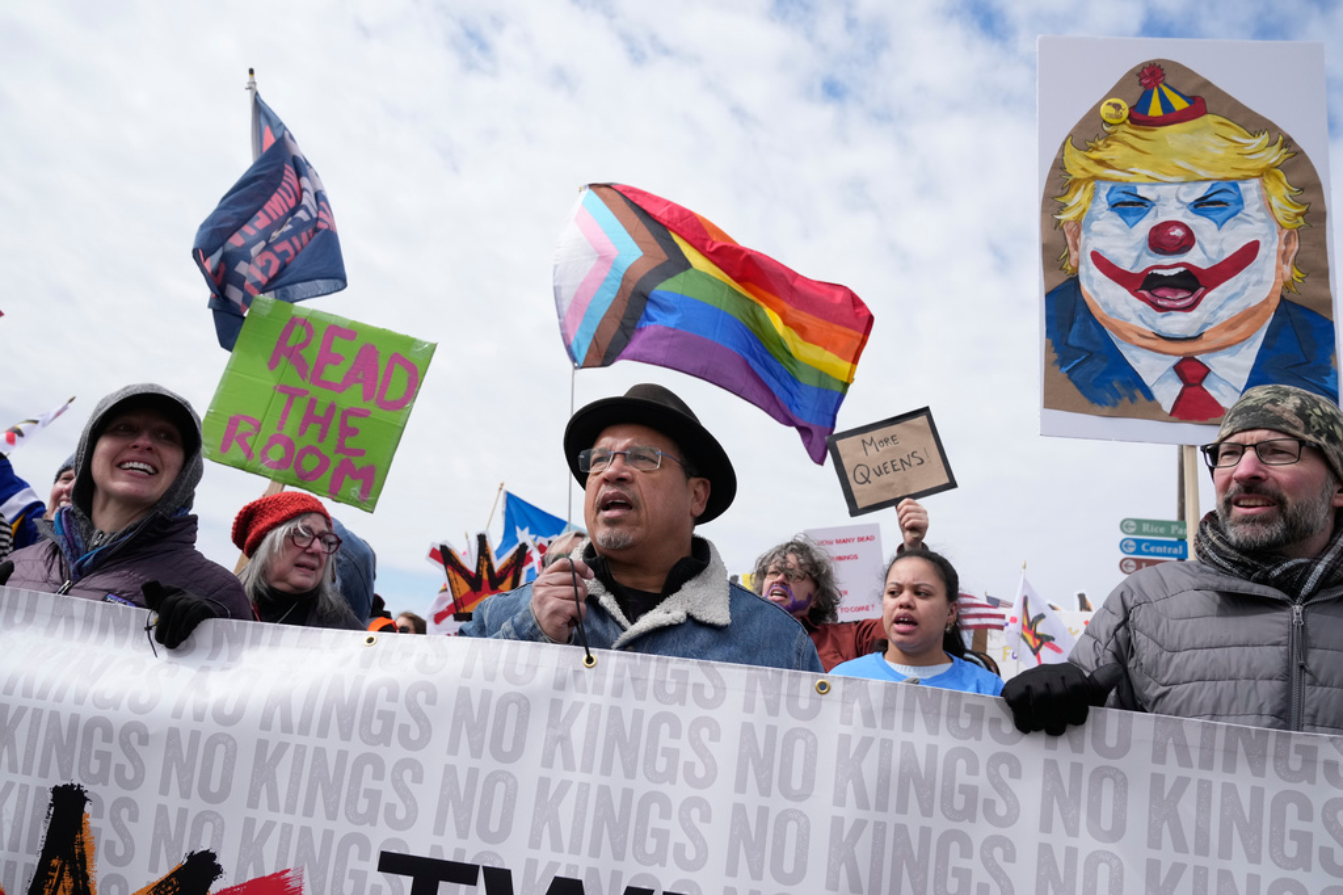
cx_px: 672
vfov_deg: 42.3
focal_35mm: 31
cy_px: 448
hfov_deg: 60.3
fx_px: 1156
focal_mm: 31
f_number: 6.3
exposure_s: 1/2500
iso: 800
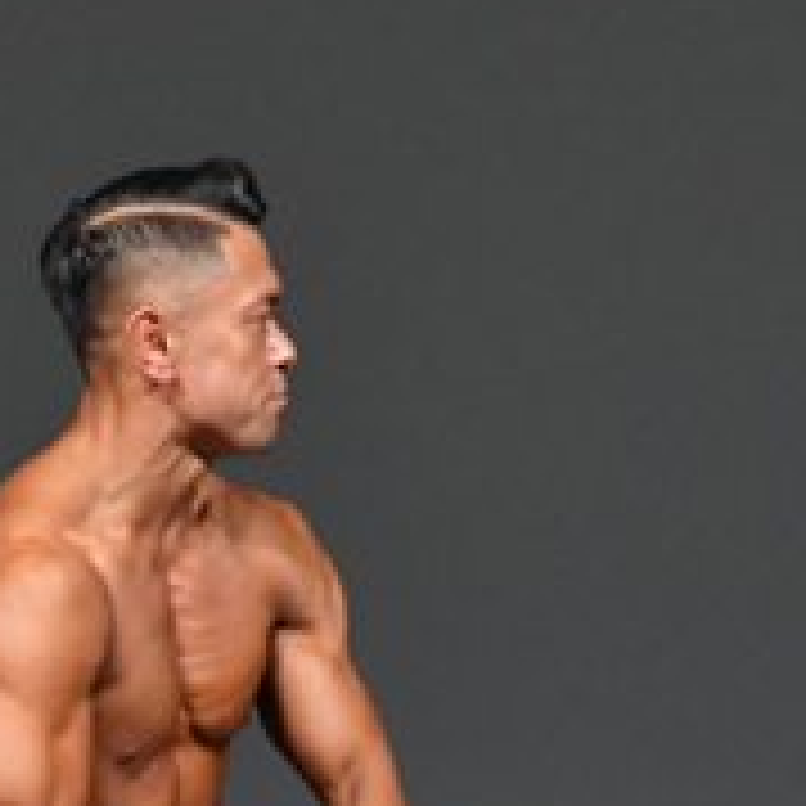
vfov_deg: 1.4
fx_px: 33350
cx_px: 209
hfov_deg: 1.4
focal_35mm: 1266
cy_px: 1099
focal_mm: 230
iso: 4000
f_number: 5.6
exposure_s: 1/400
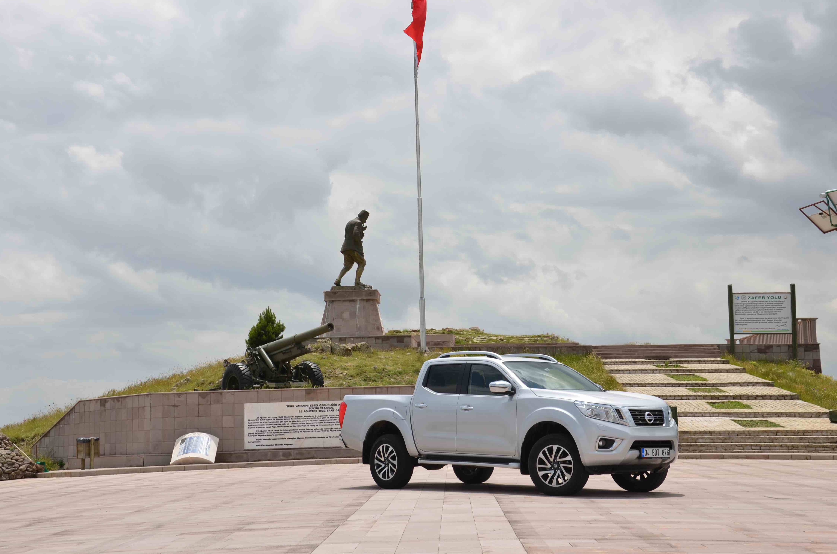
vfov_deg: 24.1
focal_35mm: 56
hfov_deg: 35.7
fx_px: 1299
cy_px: 251
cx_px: 429
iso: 100
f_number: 10
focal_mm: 34
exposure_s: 1/400
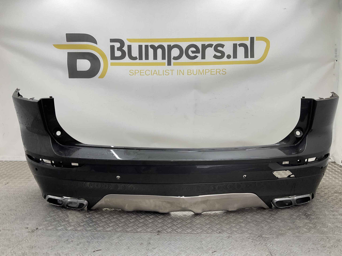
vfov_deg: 48.2
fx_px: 287
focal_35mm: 29
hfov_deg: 61.7
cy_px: 128
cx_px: 171
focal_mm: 3
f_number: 1.8
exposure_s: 1/120
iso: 20
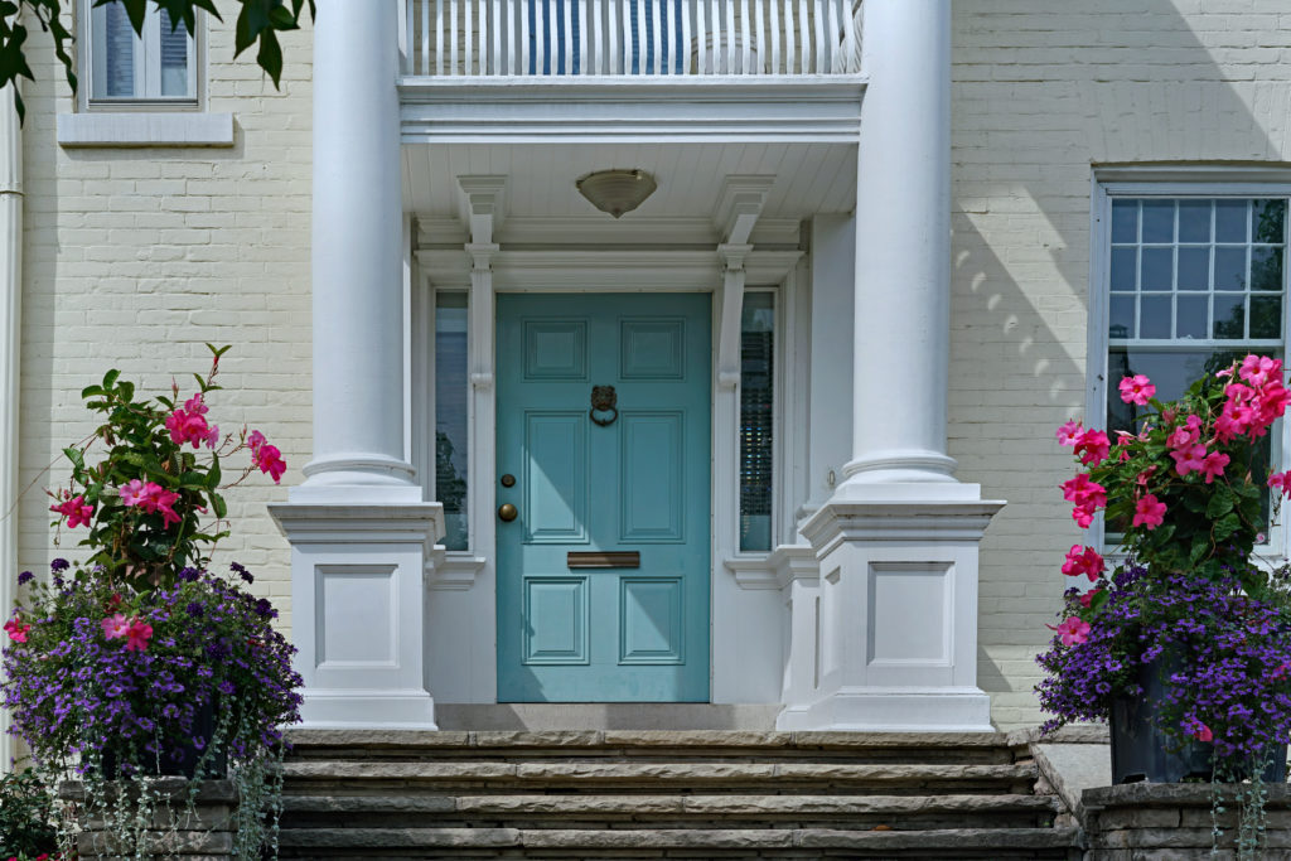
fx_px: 1973
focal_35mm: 55
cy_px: 430
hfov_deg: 36.2
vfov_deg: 24.6
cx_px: 646
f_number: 9
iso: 100
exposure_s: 1/250
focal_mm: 55
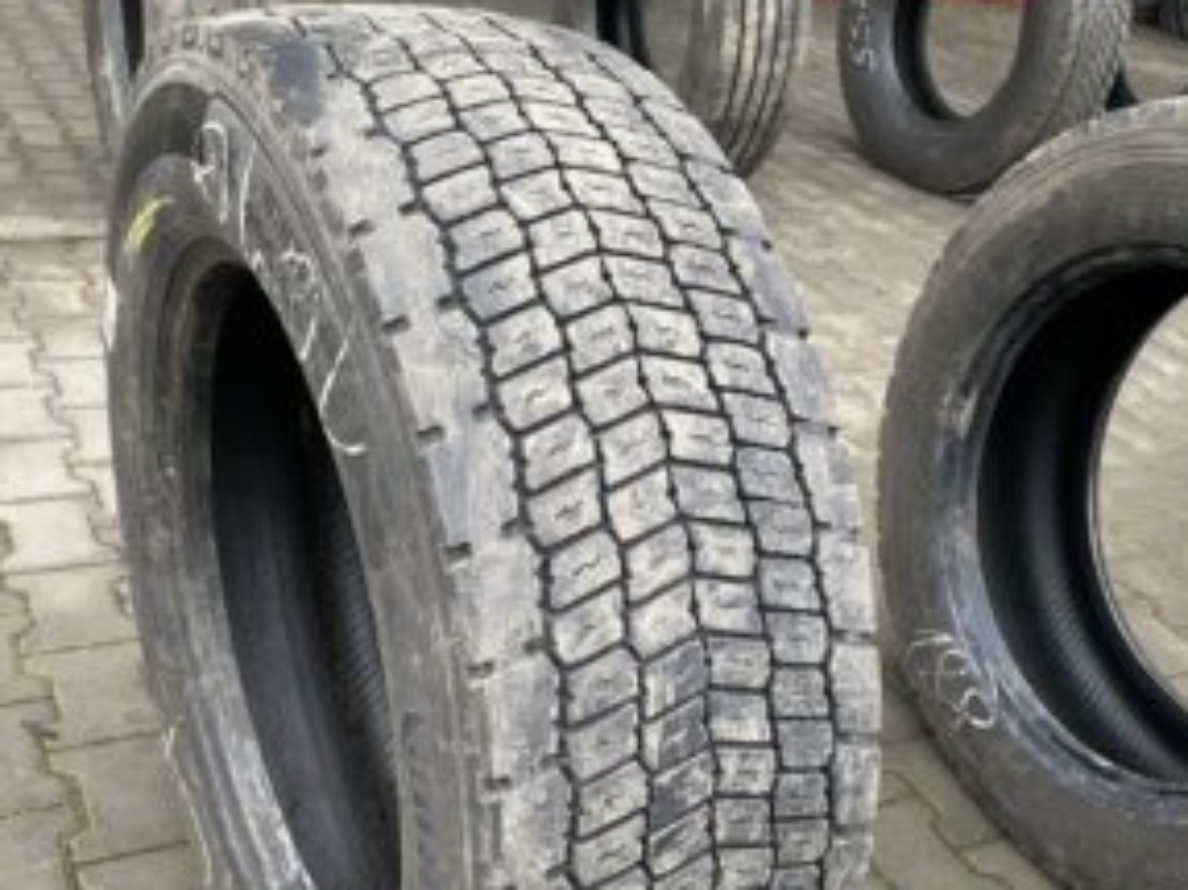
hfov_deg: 47.9
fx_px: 1338
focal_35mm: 39
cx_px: 613
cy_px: 615
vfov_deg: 36.3
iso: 125
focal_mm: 4.25
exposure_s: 1/86
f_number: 1.8
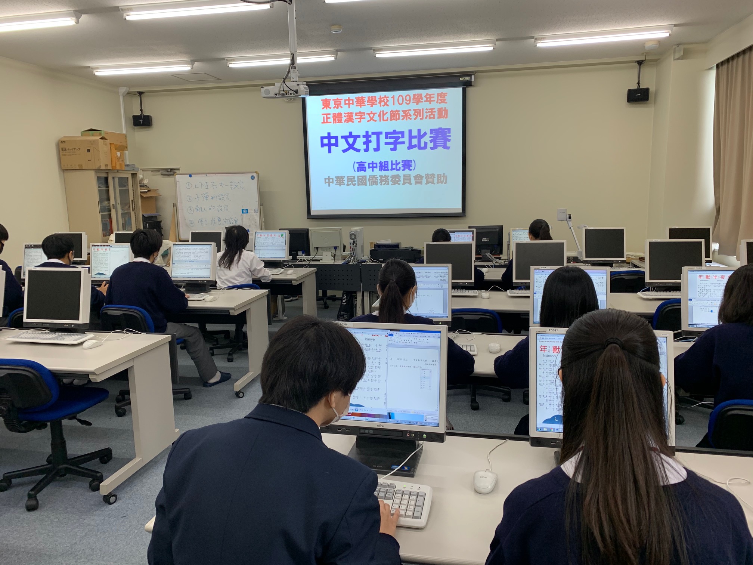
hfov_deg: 67.3
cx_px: 376
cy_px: 282
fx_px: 566
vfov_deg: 53.1
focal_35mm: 26
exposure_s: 1/100
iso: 80
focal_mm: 4.25
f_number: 1.8
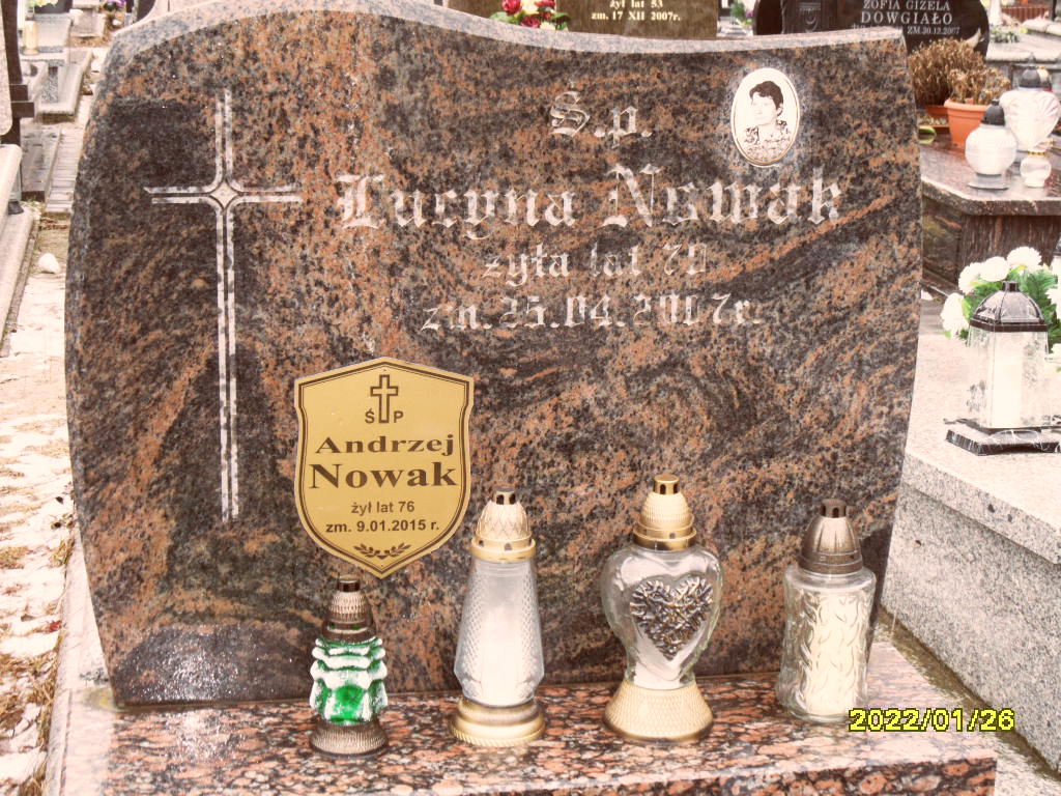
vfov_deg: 24.4
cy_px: 398
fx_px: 1839
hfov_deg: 32.2
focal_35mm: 60
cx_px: 530
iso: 200
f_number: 4
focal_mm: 10.3
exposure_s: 1/45
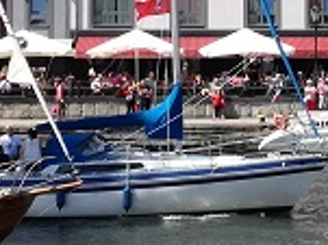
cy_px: 29
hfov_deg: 12.1
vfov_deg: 9.2
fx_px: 1524
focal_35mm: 161
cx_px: 352
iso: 50
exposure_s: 1/887
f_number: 2
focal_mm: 3.79
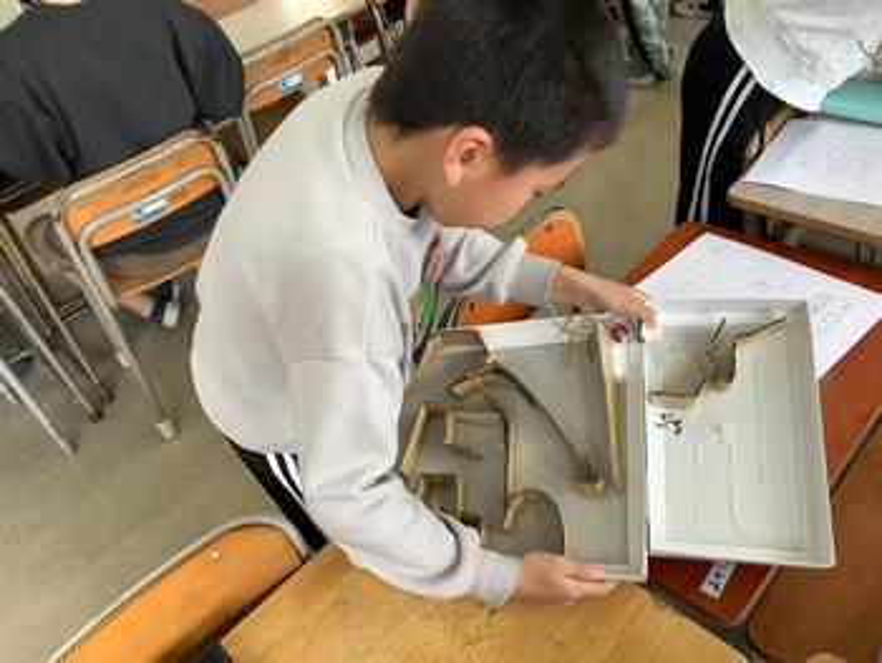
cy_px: 332
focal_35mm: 31
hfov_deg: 58.3
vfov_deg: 45.5
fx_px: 790
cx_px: 441
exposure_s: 1/100
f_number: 2.4
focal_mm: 3.3
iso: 64
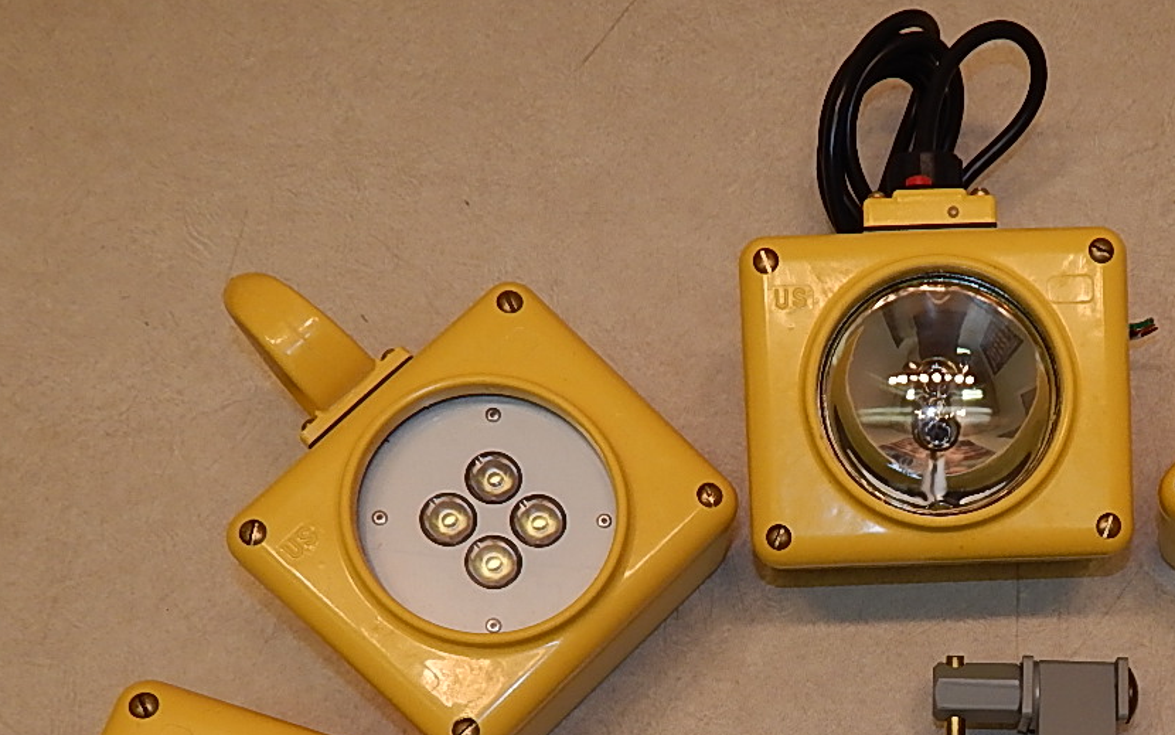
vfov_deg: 26.0
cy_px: 732
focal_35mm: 47
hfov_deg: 40.8
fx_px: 1505
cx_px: 944
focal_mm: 4
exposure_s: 1/160
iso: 125
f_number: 3
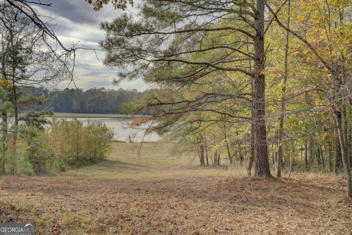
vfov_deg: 37.9
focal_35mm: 35
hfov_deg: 54.4
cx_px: 176
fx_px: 342
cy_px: 118
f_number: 8
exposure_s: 1/200
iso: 400
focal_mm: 35
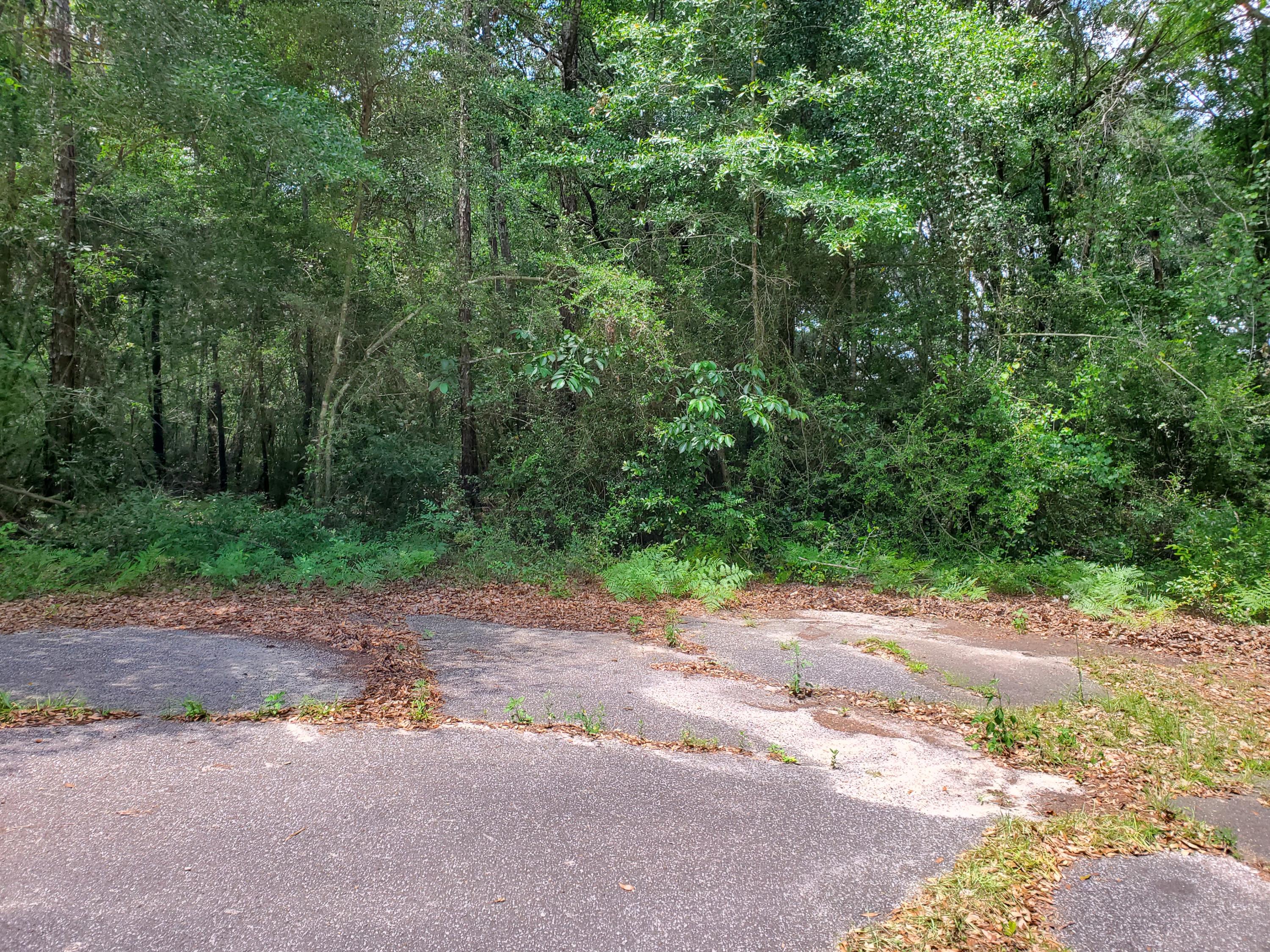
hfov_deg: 67.3
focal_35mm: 26
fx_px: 954
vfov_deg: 53.1
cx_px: 635
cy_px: 476
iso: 50
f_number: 2.4
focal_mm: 4.3
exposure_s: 1/311
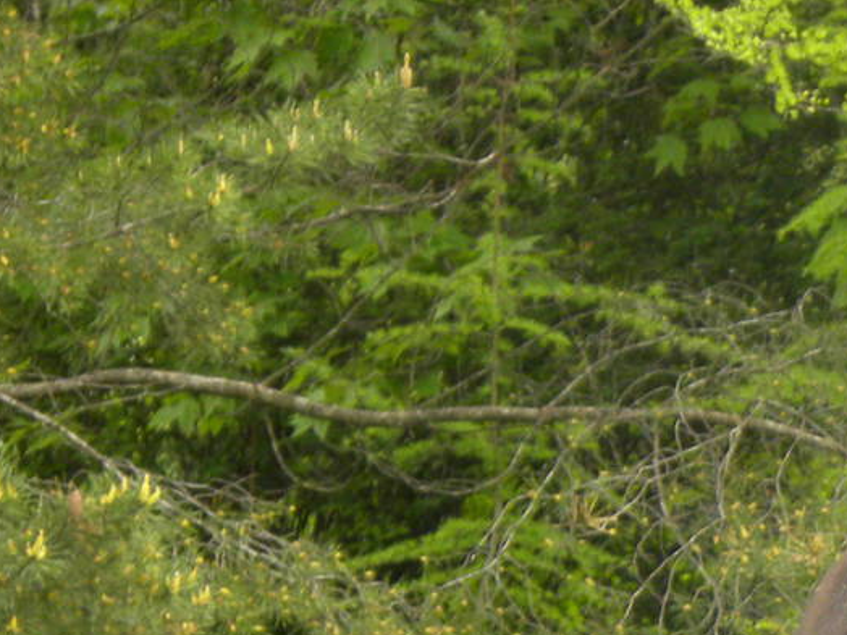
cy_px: 955
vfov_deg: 1.7
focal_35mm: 889
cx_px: 1154
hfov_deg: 2.2
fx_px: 21752
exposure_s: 1/63
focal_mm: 51.8
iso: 150
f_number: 4.5
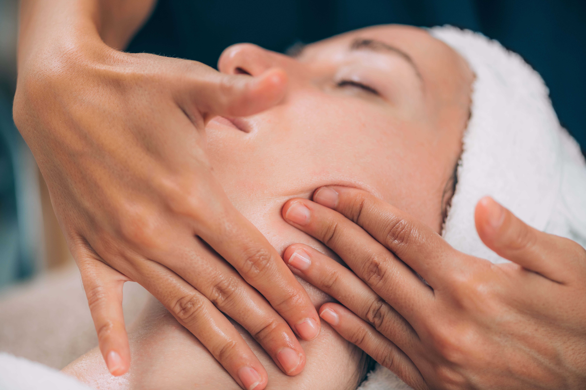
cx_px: 293
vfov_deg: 13.0
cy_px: 195
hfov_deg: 19.5
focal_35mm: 105
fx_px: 1709
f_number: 3
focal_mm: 105
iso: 100
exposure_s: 1/160
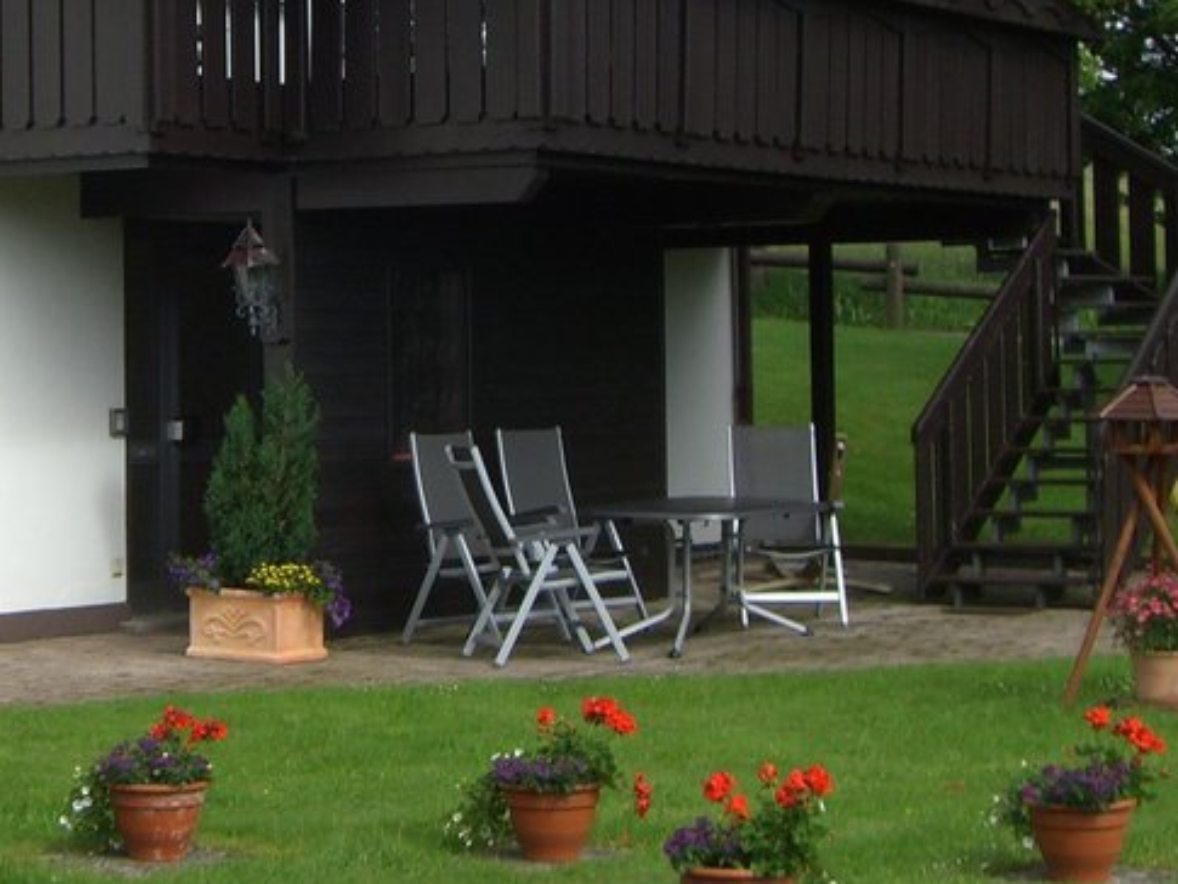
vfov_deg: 15.6
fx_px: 3200
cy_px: 155
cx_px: 323
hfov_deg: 20.7
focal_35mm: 94
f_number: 4.3
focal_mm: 6.2
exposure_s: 1/500
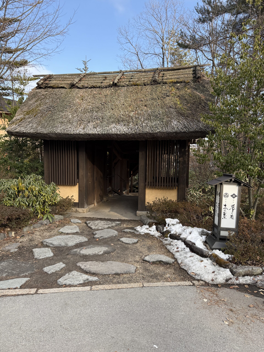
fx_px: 244
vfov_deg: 71.6
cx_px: 132
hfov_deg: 56.8
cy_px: 176
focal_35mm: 24
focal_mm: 6.76
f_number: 1.78
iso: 100
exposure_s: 1/1075
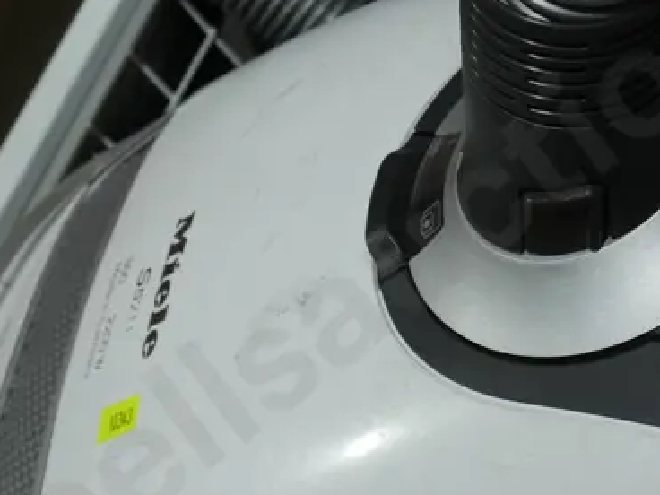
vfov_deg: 11.6
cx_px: 427
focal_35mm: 128
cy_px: 254
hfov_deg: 15.4
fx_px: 2440
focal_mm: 23
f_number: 5.6
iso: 200
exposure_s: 1/125
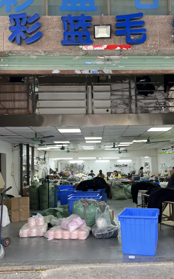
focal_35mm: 34
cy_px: 147
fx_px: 258
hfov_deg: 37.1
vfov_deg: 56.7
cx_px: 106
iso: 64
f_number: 1.6
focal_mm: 5.1
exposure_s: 1/122
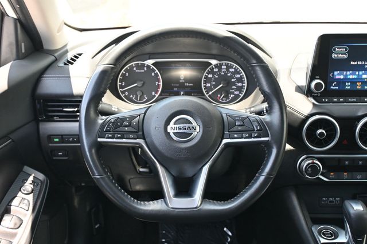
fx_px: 405
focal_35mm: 40
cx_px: 184
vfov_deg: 33.6
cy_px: 122
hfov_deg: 48.7
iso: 900
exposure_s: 1/125
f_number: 4.5
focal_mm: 26.5
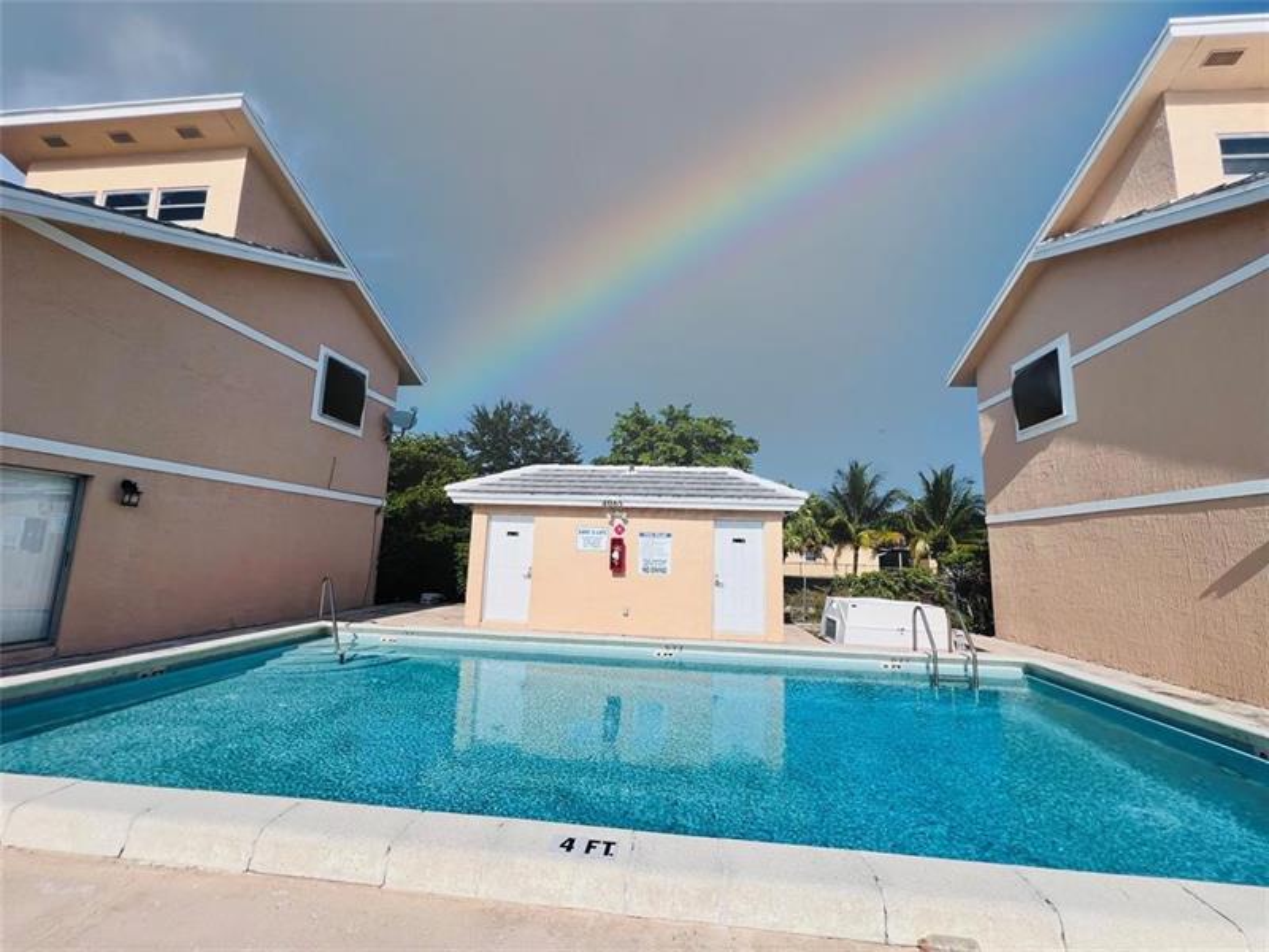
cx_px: 634
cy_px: 476
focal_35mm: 13
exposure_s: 1/3650
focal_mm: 1.57
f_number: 1.8
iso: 32
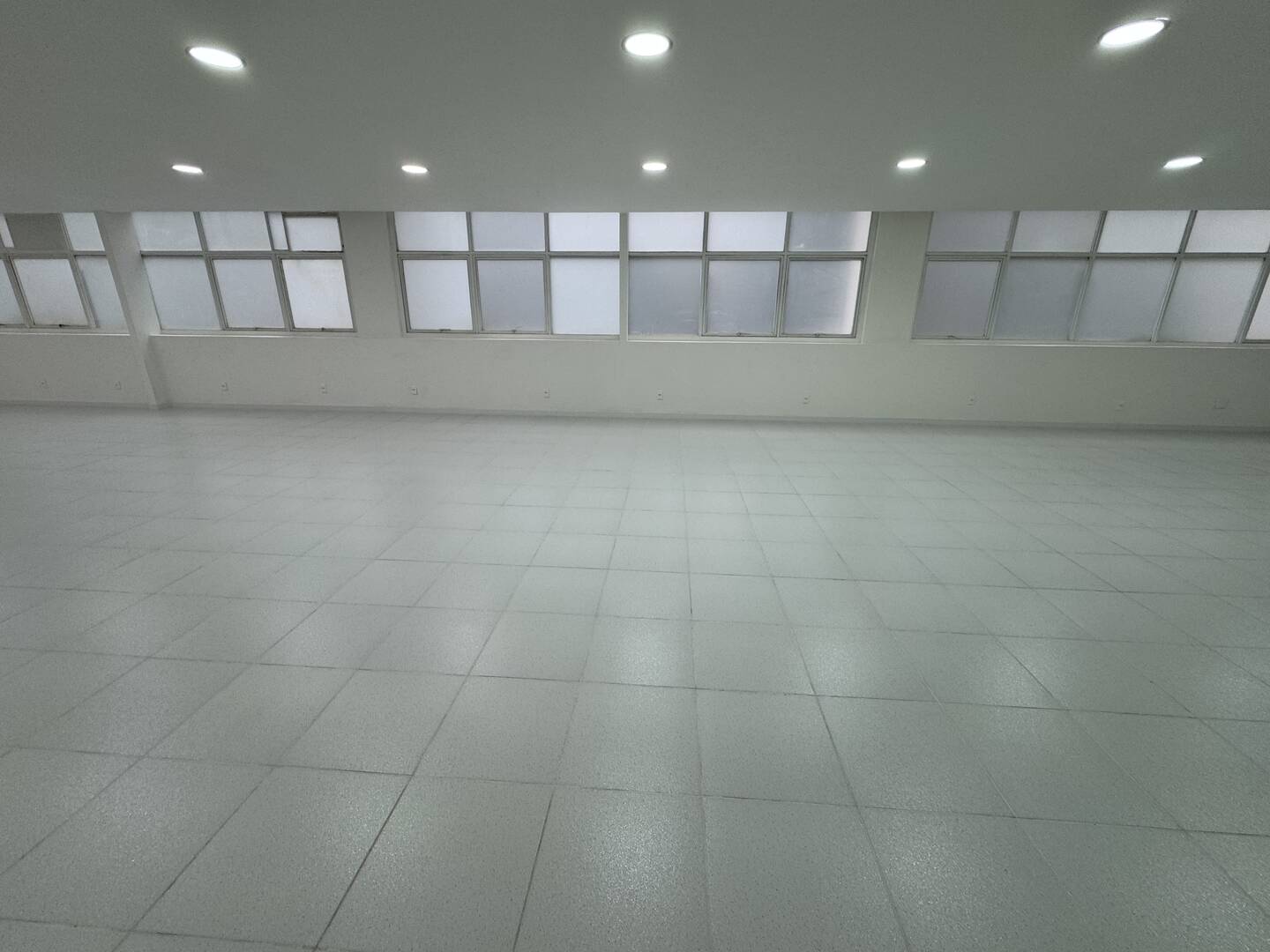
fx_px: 514
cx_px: 635
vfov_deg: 85.7
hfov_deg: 102.1
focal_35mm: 14
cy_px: 476
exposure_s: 1/120
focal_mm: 2.22
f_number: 2.2
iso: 64
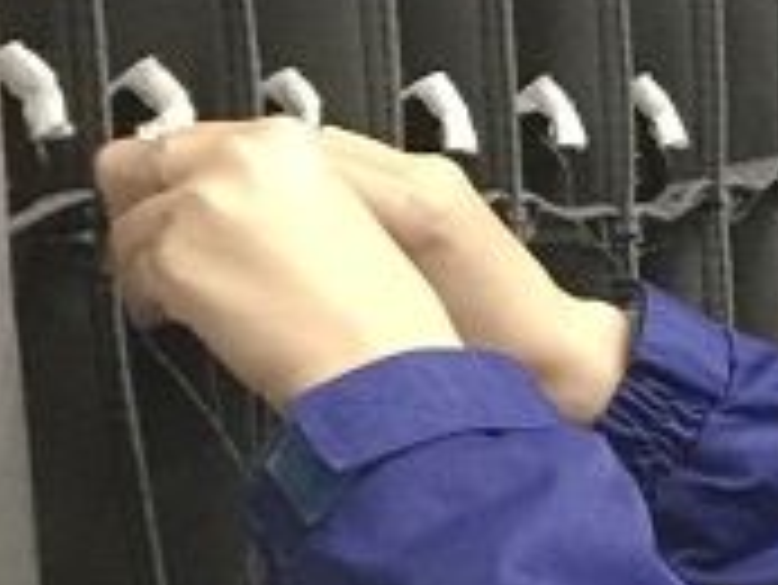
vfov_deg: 13.5
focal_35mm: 110
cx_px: 1387
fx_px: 2474
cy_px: 396
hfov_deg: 15.4
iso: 250
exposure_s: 1/4
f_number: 2.2
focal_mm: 4.15
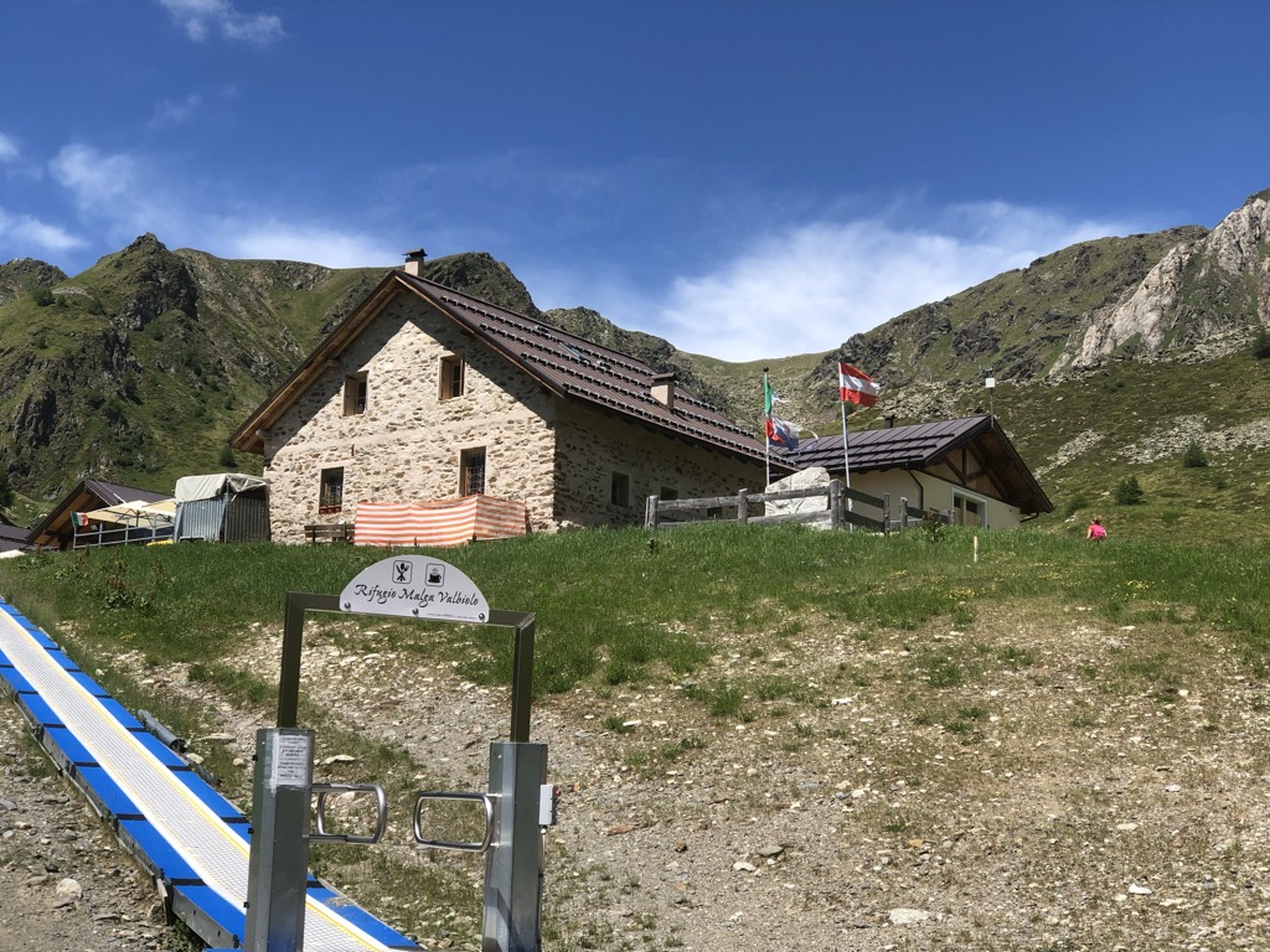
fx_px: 2091
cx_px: 635
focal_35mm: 57
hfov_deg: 33.8
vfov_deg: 25.7
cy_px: 476
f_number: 2.8
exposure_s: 1/787
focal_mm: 6.6
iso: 20
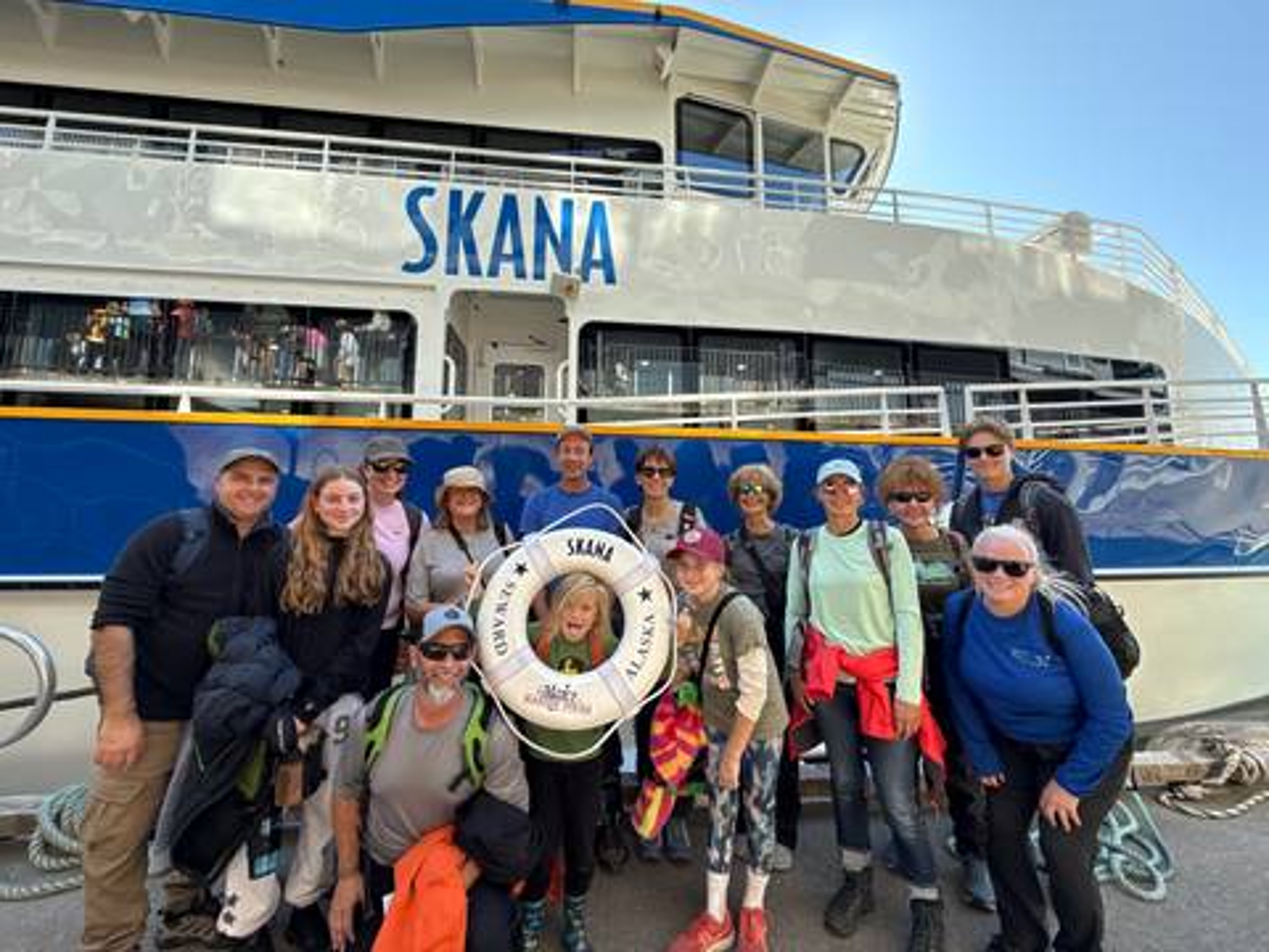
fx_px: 513
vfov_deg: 85.7
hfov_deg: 102.1
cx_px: 634
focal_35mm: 14
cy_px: 476
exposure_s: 1/180
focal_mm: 2.22
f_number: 2.2
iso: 50
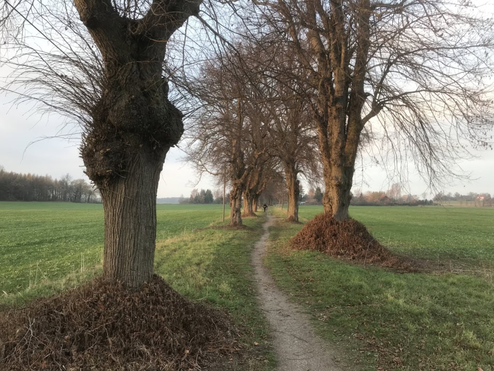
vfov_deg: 49.7
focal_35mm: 28
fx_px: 400
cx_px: 247
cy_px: 186
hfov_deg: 63.4
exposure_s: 1/100
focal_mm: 4
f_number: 1.8
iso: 20
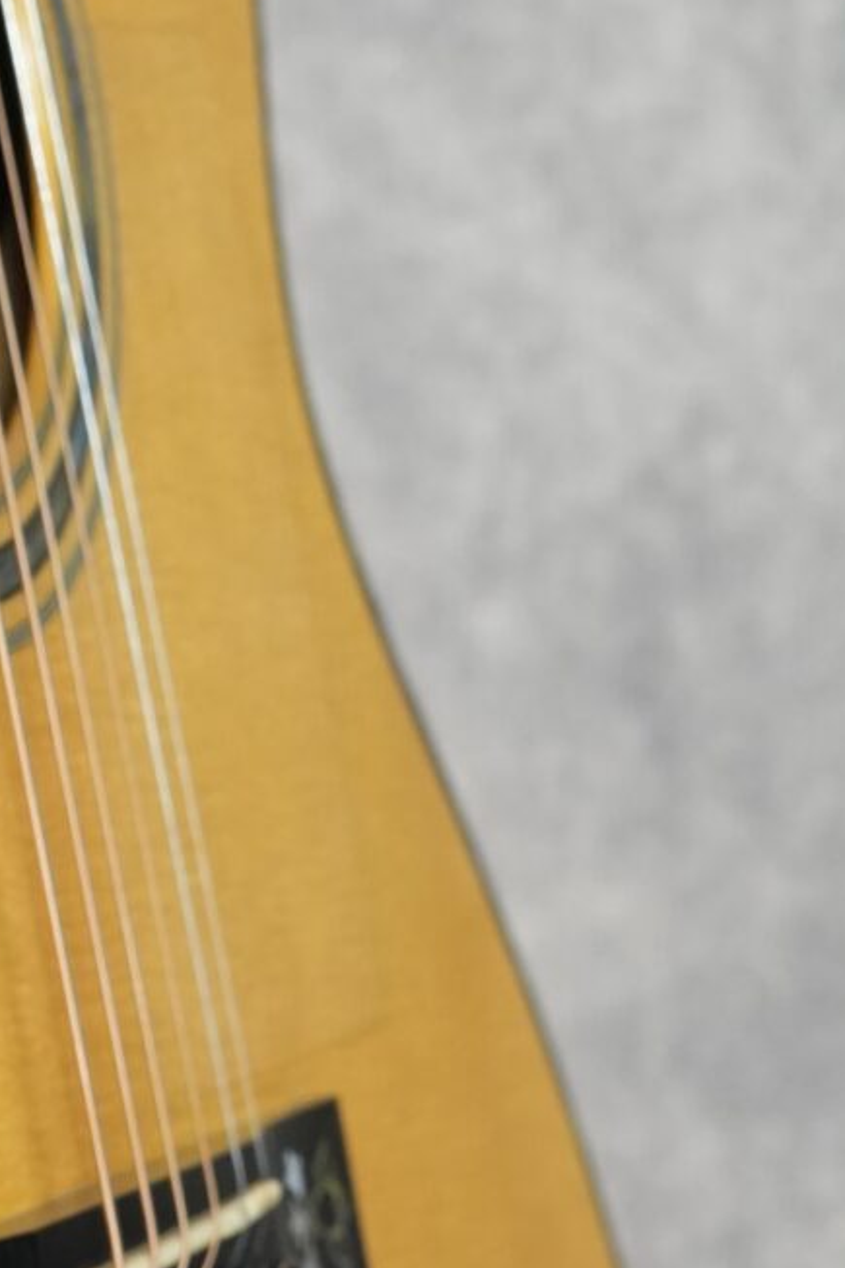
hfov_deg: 6.8
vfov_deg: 10.5
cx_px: -704
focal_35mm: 196
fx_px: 6904
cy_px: 901
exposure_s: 1/15
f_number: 6.3
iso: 2500
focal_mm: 50
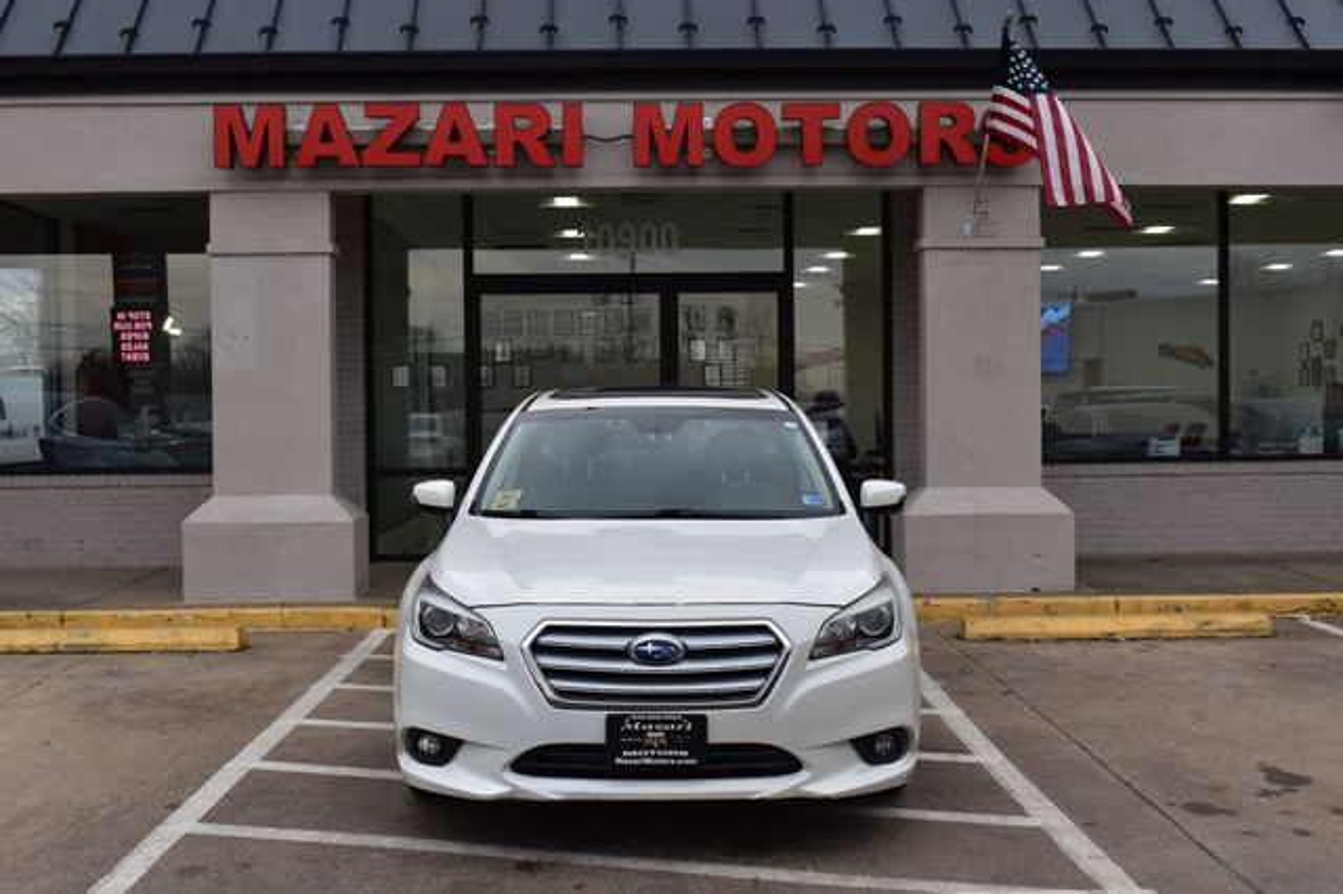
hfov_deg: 45.0
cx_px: 672
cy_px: 447
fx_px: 1622
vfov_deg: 30.8
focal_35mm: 44
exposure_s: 1/160
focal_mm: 29
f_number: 9
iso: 400
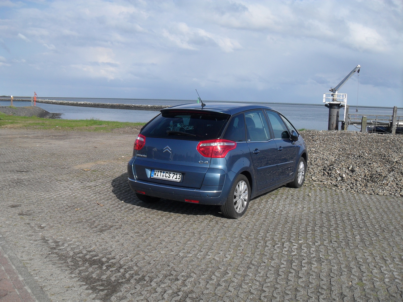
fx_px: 408
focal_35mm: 35
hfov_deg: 52.6
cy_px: 151
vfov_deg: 40.7
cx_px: 202
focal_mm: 6.2
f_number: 8.9
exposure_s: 1/180
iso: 100
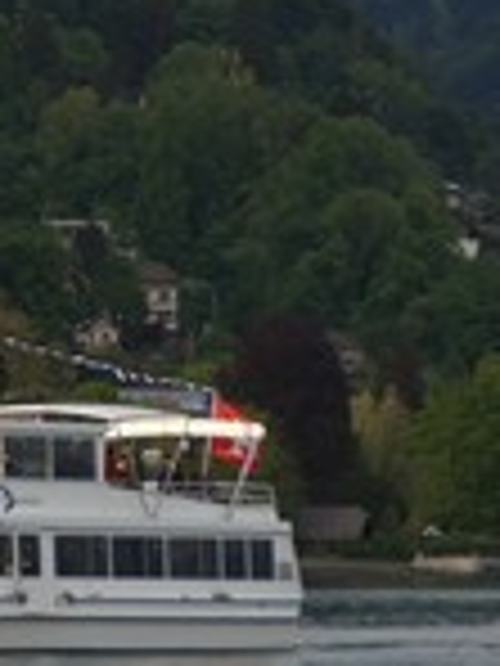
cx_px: -50
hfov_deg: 2.2
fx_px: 12942
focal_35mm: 672
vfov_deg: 3.0
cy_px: 520
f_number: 6.3
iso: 160
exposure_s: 1/250
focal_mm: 150
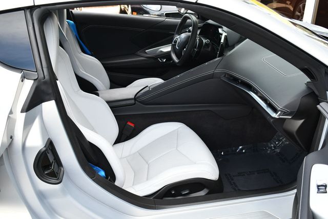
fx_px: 328
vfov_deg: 36.9
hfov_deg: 53.1
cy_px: 110
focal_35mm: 36
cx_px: 164
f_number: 4.5
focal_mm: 18
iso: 400
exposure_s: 1/250
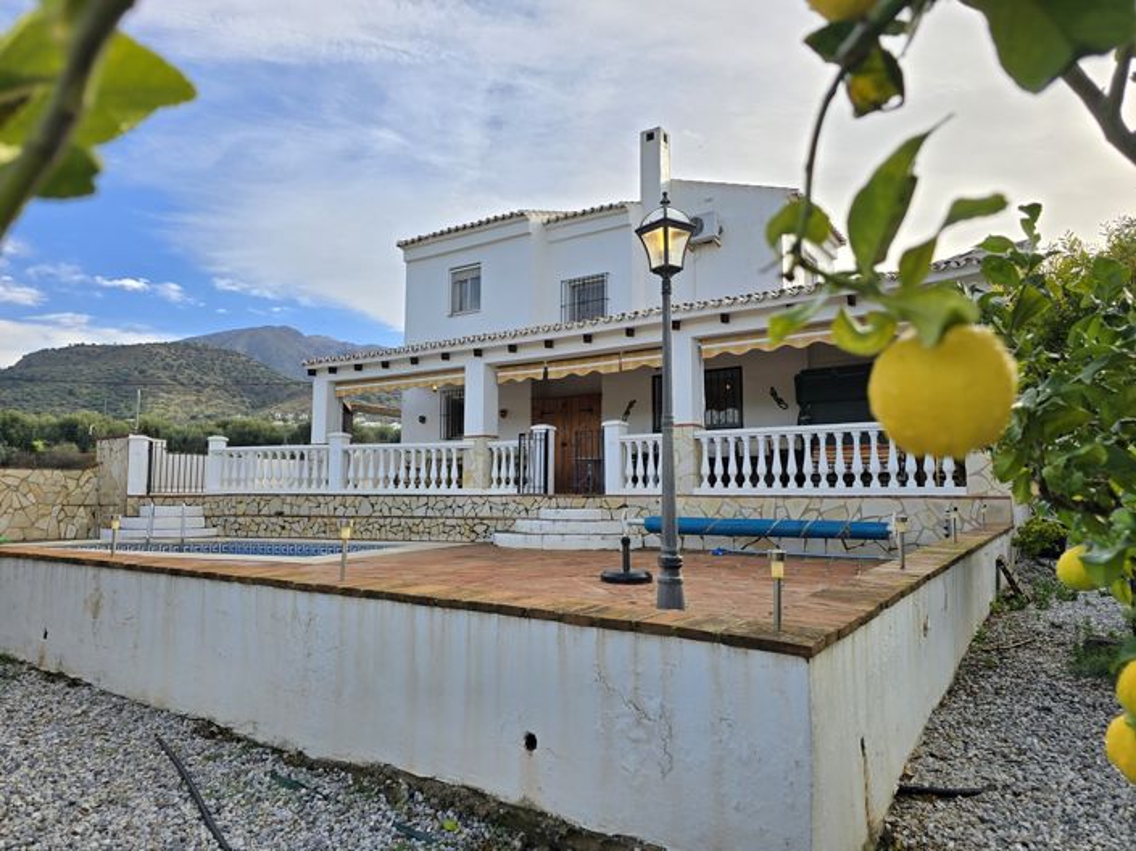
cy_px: 426
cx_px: 568
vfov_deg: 58.8
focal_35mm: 23
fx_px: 754
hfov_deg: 74.0
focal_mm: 6.3
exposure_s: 1/647
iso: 12
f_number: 1.7
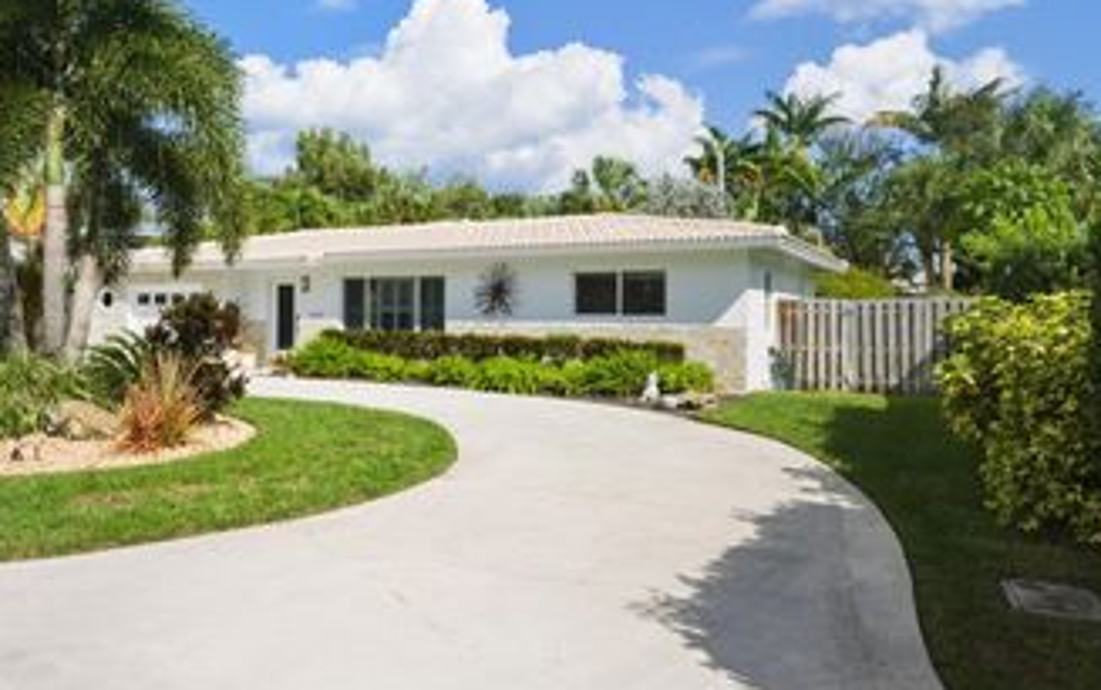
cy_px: 311
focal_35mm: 28
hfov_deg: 65.4
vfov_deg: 44.6
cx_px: 411
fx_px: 841
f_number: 7.1
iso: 160
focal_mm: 18
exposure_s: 1/500
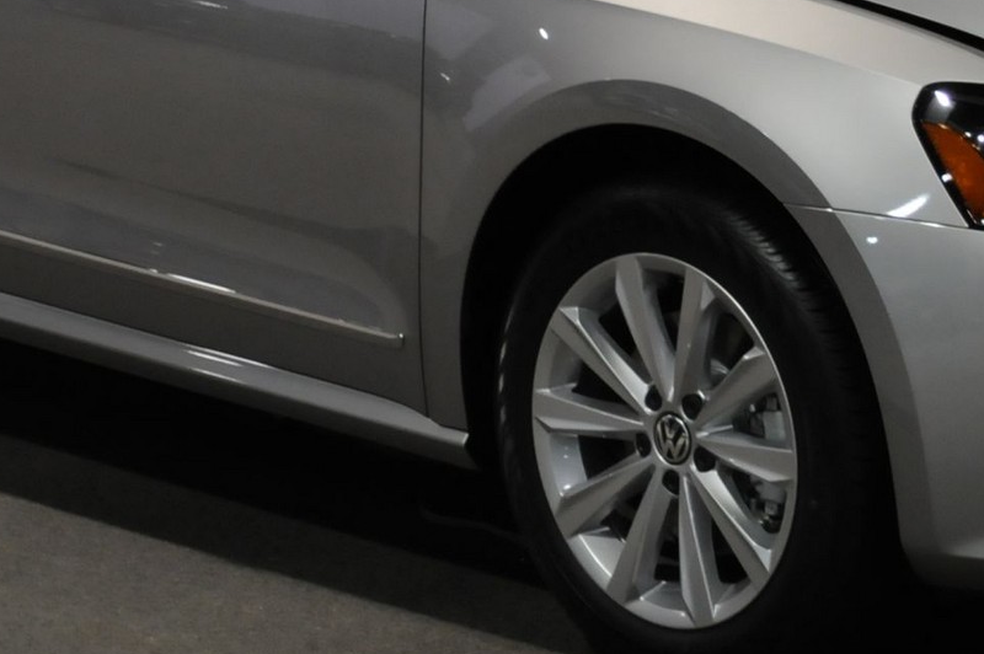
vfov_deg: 9.1
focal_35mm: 150
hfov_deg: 13.7
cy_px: -1
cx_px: 635
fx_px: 4097
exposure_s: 1/40
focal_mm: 32
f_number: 4.8
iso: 800
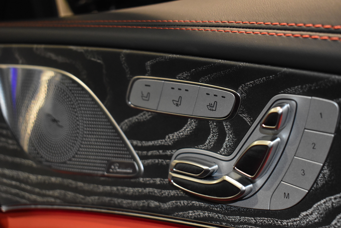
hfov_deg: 37.8
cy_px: 114
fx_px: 497
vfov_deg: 25.8
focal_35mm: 52
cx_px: 170
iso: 2200
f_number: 5
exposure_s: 1/60
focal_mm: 35
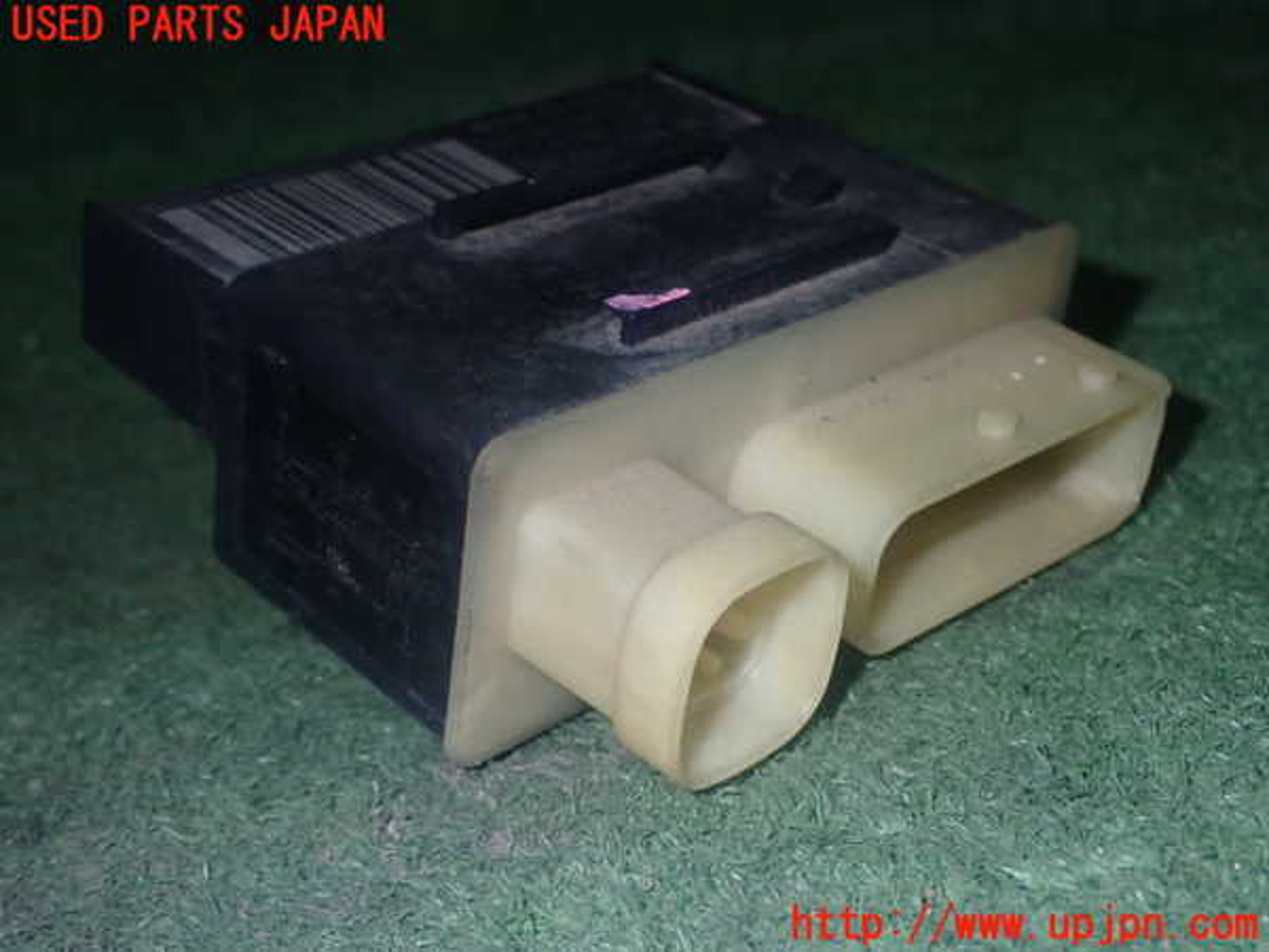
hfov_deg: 31.2
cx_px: 634
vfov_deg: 23.7
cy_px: 476
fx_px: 2273
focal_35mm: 62
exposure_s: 1/60
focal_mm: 11.09
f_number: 10
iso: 800
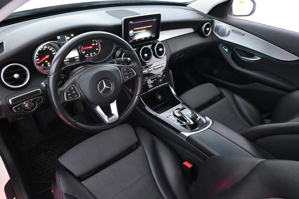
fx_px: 199
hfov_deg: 73.7
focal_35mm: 24
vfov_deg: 53.1
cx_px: 150
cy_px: 100
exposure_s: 1/25
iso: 11400
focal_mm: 16
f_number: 6.3
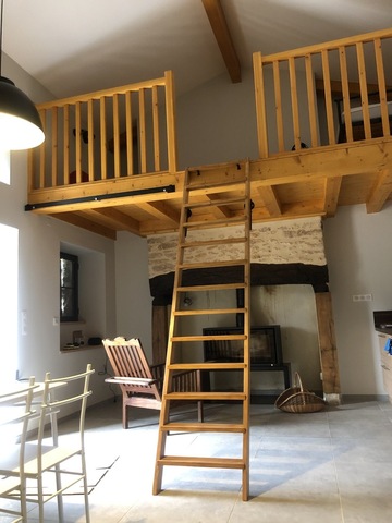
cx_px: 196
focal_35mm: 28
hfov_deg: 49.7
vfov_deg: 63.4
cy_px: 262
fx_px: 423
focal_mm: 3.99
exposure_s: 1/13
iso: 100
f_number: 1.8
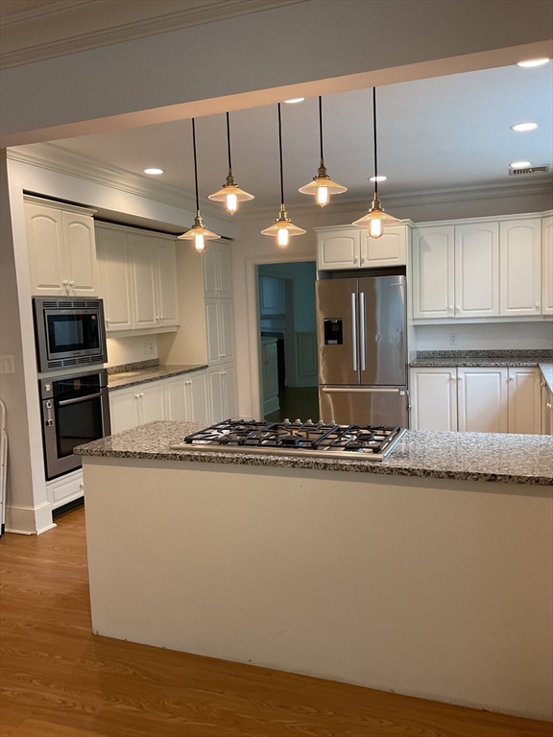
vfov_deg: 61.7
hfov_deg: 48.2
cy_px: 368
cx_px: 276
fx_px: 618
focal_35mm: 29
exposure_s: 1/60
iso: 100
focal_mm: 3
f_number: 1.8
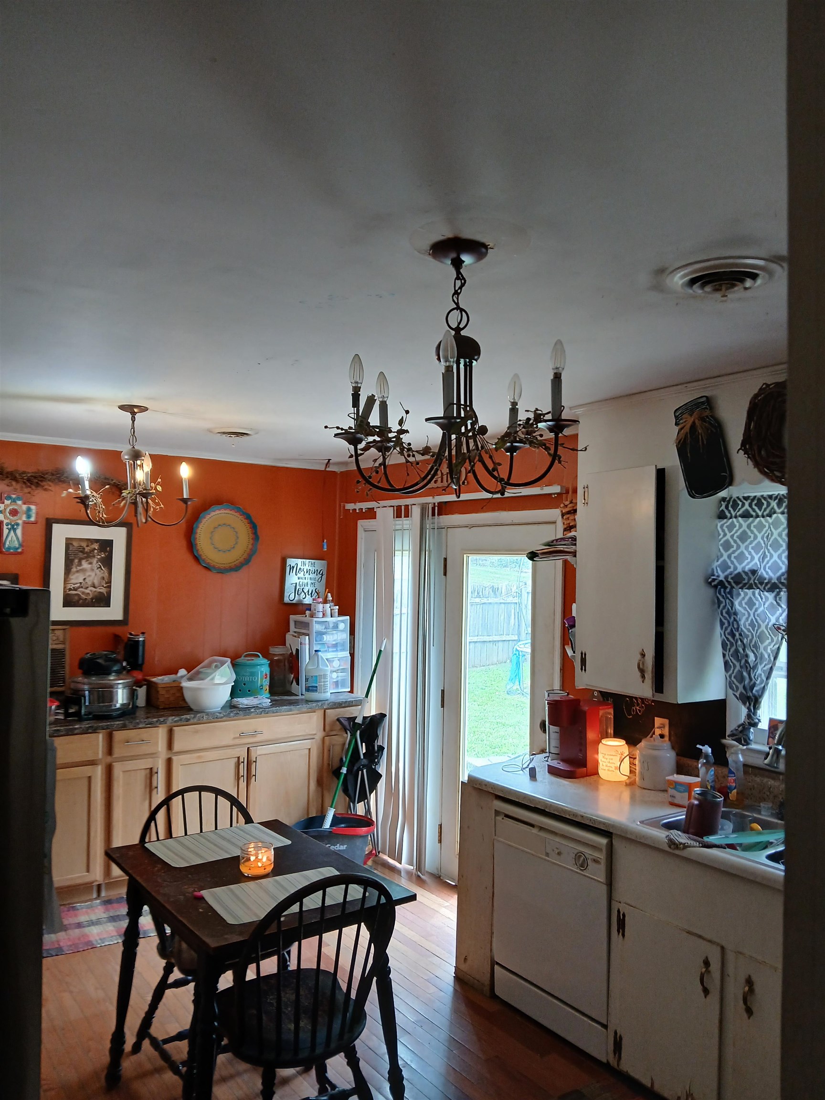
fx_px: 826
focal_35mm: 26
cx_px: 412
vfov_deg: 67.3
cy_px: 550
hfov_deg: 53.1
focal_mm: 3.98
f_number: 1.8
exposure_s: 1/60
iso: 160
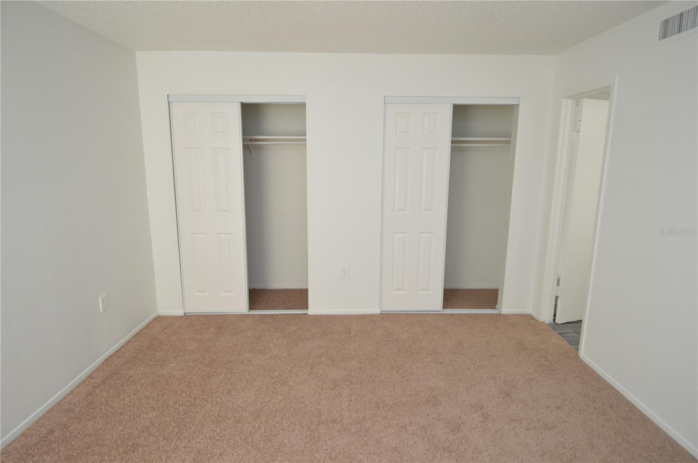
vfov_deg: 67.3
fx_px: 349
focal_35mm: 18
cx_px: 349
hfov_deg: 90.1
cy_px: 232
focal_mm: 12
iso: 400
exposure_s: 1/80
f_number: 4.5
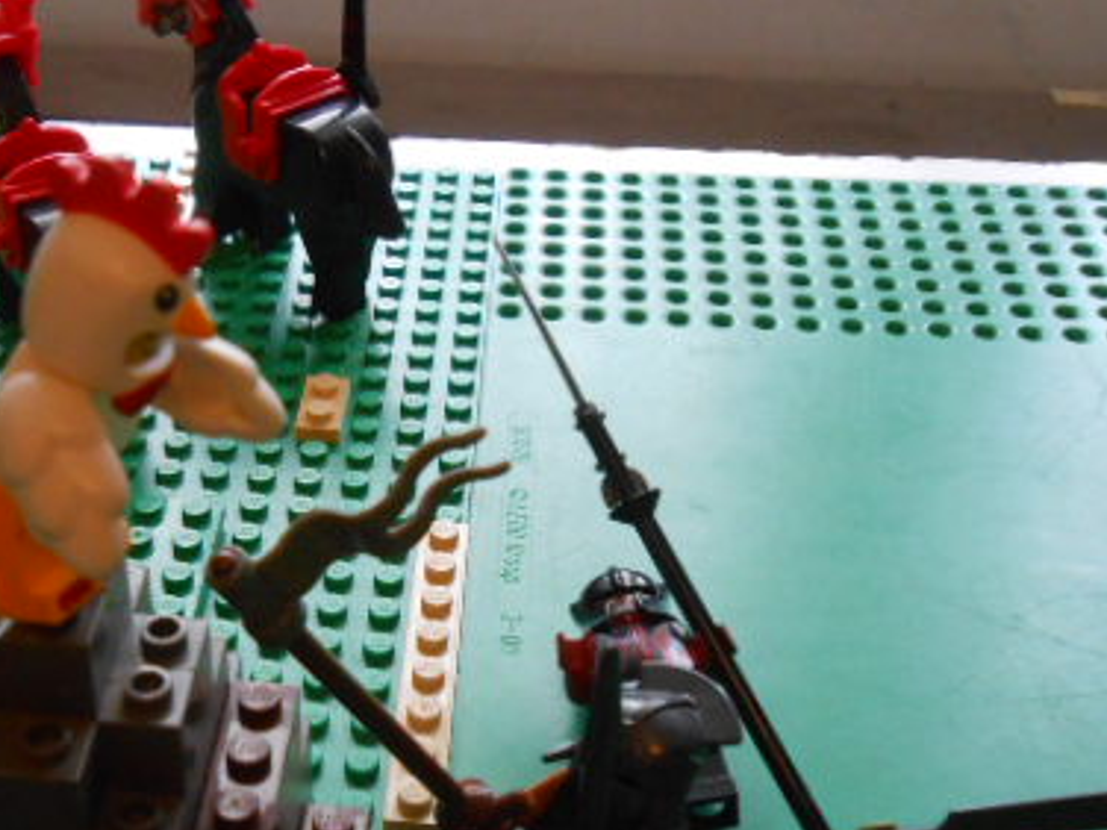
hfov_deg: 36.8
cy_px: 556
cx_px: 312
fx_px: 1631
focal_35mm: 51
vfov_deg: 28.4
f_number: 3.8
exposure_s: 1/20
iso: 400
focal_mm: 5.3
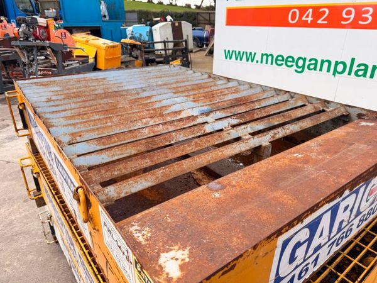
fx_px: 261
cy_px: 142
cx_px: 188
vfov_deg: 56.8
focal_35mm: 24
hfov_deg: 71.6
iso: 80
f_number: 1.78
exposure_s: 1/1211
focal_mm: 6.76
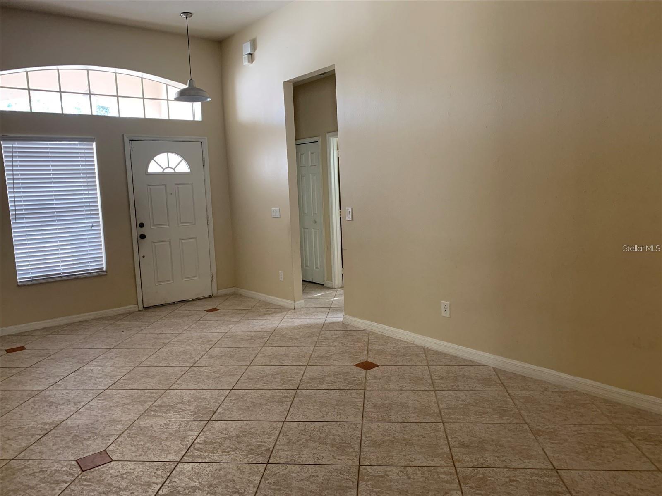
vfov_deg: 53.1
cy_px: 248
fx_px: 497
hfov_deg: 67.3
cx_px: 331
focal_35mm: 26
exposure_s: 1/60
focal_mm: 4.25
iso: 125
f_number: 1.8
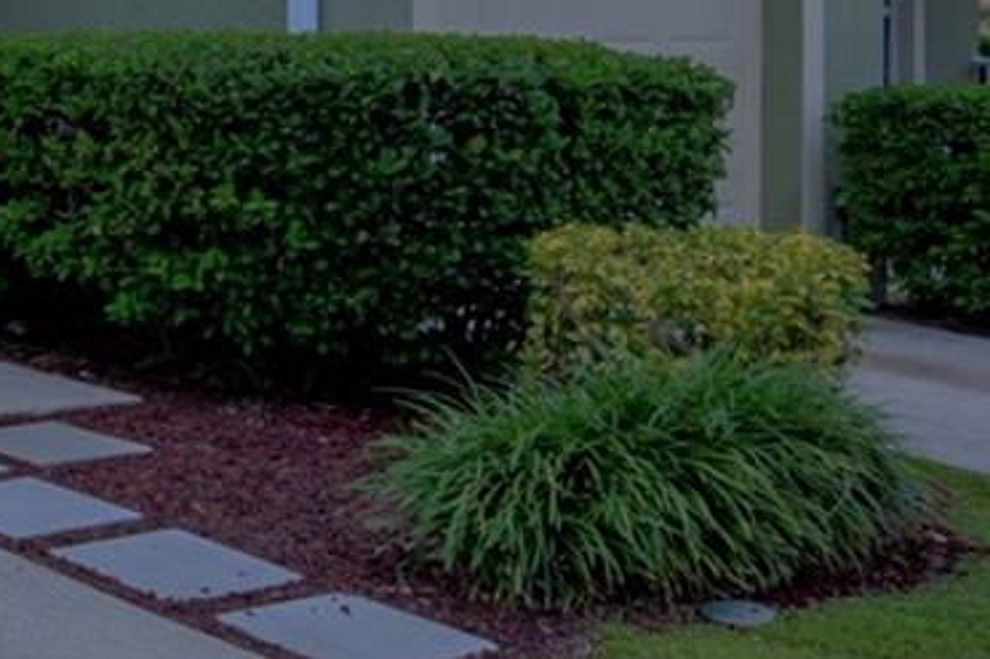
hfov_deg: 22.1
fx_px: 1956
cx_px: -590
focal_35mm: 71
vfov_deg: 18.7
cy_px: 33
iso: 100
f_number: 11
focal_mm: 11
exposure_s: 1/400
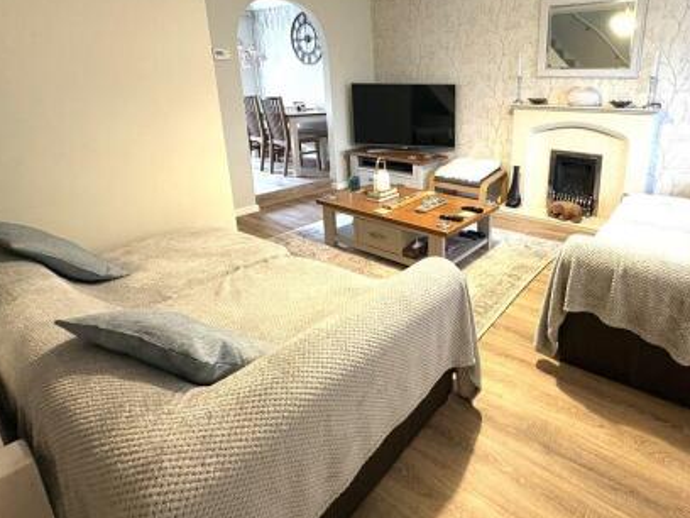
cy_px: 184
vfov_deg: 64.7
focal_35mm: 20
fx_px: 399
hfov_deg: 79.3
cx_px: 454
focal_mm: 2.22
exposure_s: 1/50
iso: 400
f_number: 2.2
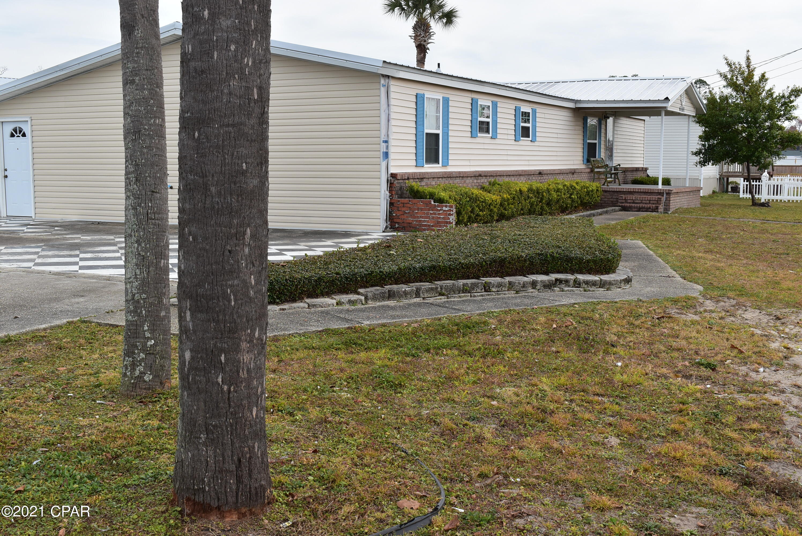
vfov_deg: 30.9
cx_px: 401
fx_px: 970
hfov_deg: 44.9
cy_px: 268
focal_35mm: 44
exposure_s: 1/320
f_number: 10
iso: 400
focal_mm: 29
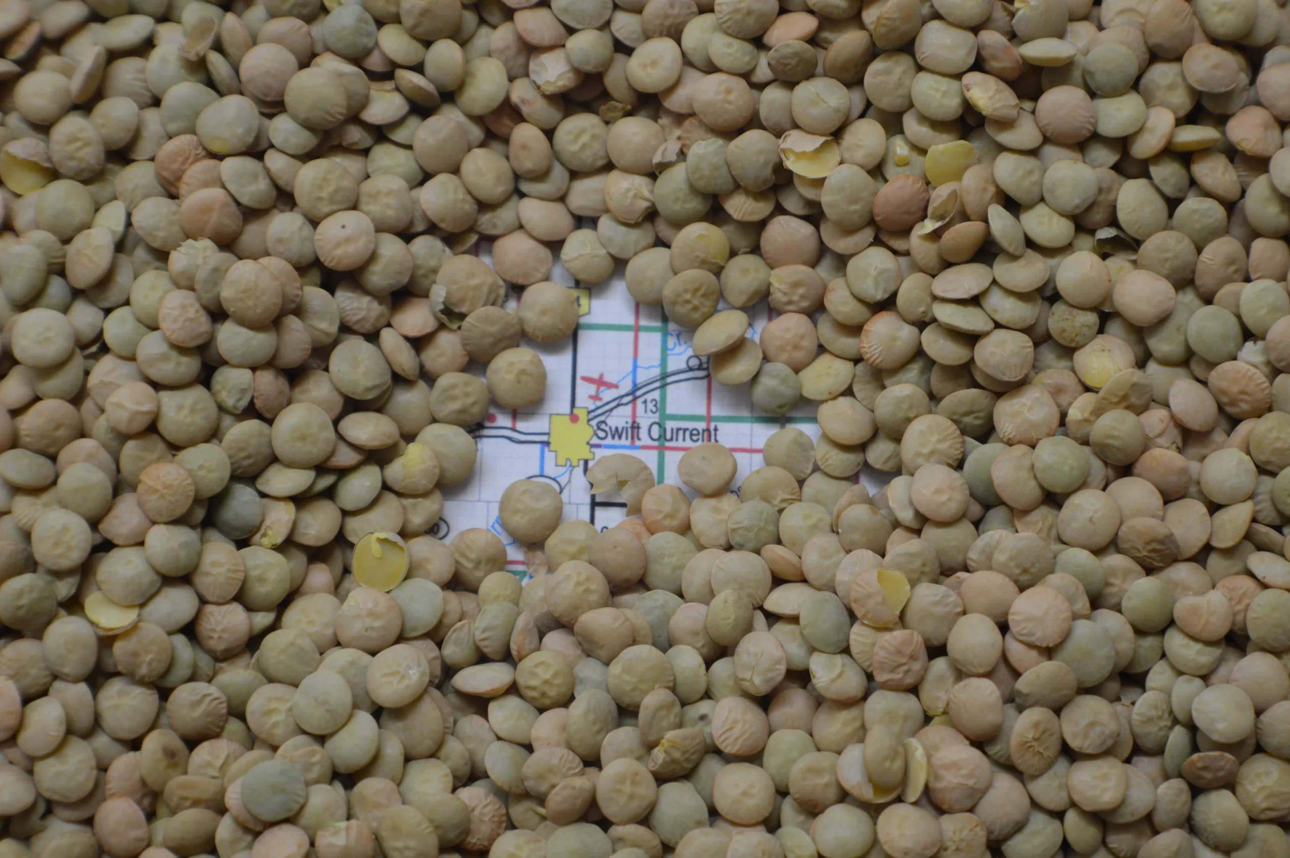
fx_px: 2954
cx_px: 645
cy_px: 429
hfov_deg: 24.6
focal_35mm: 82
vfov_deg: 16.5
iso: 450
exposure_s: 1/60
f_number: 5.6
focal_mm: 55
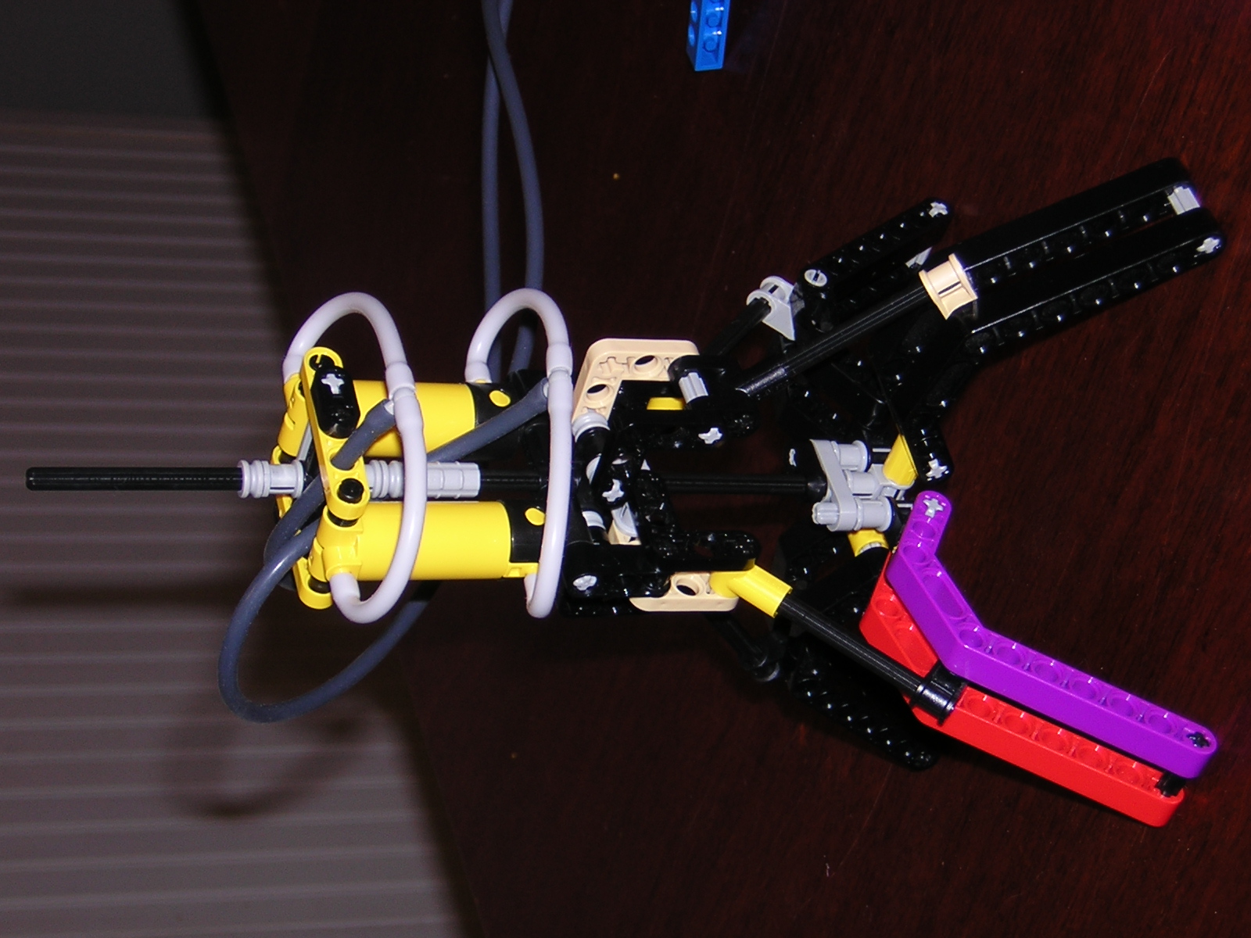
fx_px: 2783
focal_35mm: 77
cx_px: 626
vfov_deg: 19.1
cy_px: 469
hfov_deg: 25.3
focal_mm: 10.1
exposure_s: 1/60.1
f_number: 3.9
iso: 100
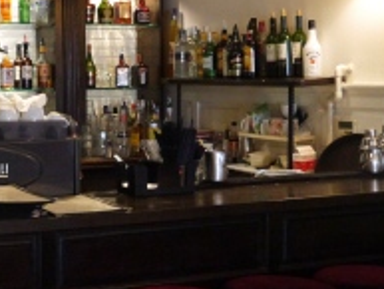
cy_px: 120
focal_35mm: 65
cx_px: -36
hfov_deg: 27.4
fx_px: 722
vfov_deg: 22.6
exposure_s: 1/25
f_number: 3.5
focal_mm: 14
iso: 1600
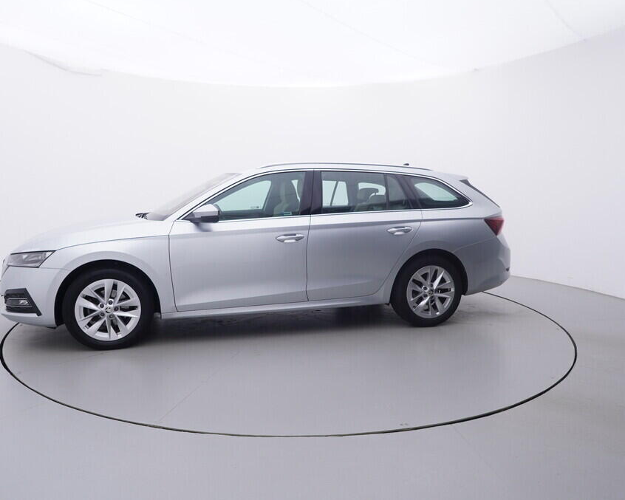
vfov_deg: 55.7
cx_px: 284
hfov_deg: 66.8
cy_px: 248
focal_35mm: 26
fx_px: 473
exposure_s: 1/80
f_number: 5
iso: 200
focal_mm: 15
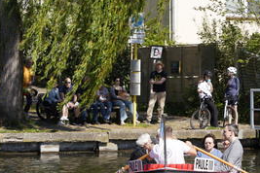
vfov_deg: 6.1
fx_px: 1632
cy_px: 140
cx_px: 181
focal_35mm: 226
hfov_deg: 9.1
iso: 160
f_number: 6.3
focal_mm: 134
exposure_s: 1/500
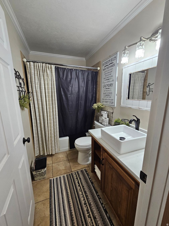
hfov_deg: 89.9
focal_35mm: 13
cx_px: 84
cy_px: 113
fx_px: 85
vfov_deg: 106.2
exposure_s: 1/60
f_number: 2.2
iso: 125
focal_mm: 2.2
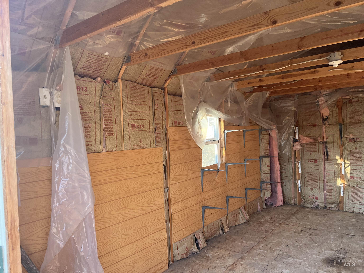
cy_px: 136
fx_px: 273
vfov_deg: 53.1
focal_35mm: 26
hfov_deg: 67.3
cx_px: 182
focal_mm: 5.1
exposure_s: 1/121
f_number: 1.6
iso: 125
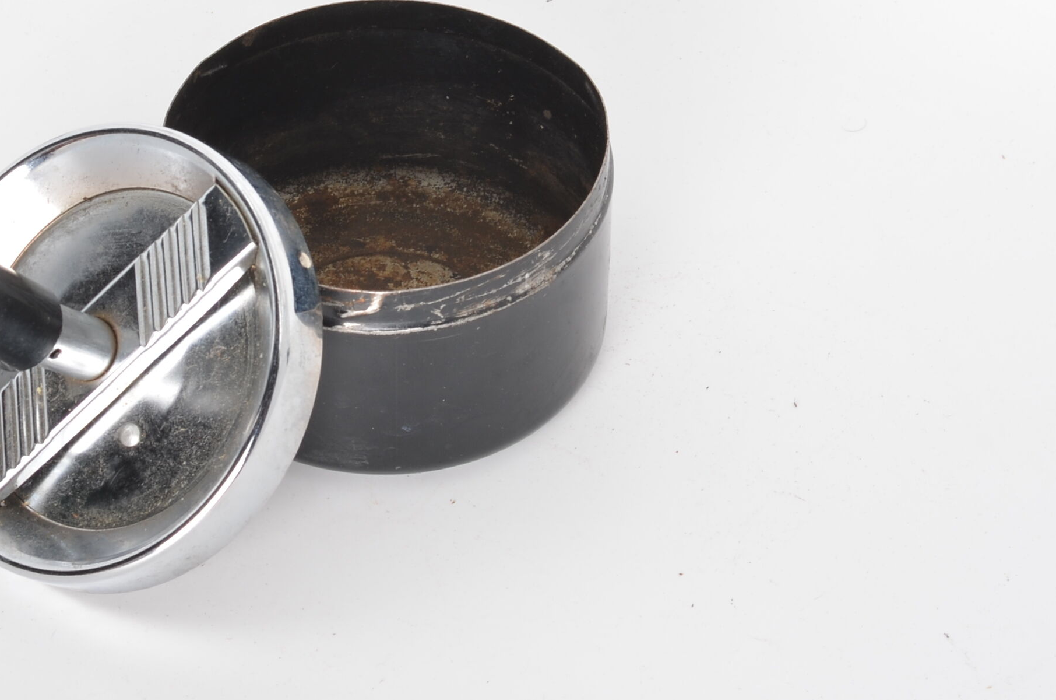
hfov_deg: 13.4
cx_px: 290
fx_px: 4479
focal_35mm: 153
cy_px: 279
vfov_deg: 8.9
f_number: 11
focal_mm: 50
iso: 100
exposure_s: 1/125
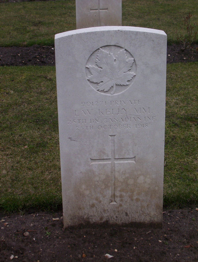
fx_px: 614
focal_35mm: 81
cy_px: 131
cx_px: 99
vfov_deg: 24.0
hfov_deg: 18.3
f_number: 3.62
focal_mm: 10.76
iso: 100
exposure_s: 1/333
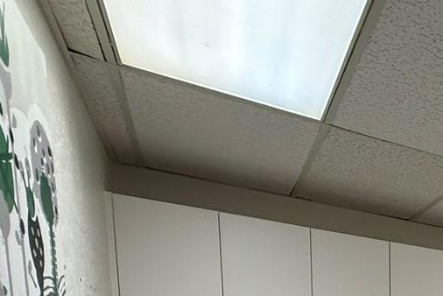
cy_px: 483
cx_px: 558
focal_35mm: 46
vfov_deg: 22.2
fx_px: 566
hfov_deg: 33.1
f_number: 2.2
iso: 250
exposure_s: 1/120
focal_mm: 2.22
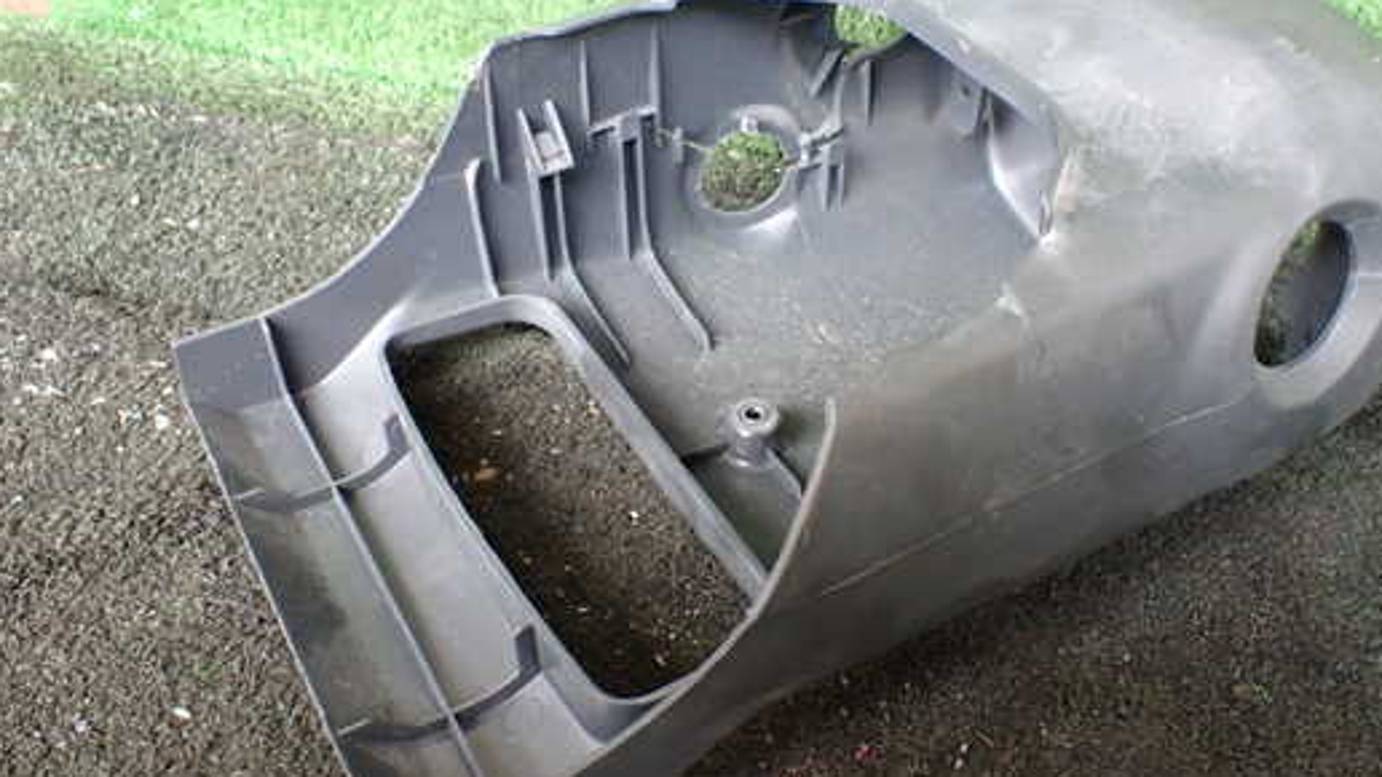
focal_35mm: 38
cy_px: 343
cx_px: 790
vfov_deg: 31.1
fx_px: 1392
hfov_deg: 52.6
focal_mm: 5.4
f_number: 2.3
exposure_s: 1/125
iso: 800
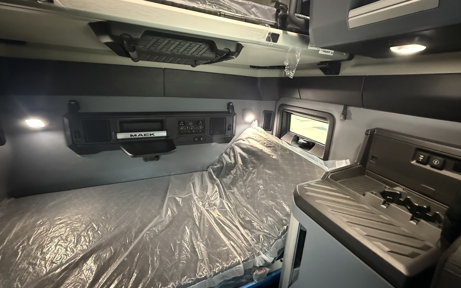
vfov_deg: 74.7
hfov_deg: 101.5
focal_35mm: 15
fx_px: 188
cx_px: 233
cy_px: 132
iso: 1250
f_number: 2.2
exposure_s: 1/40
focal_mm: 2.22
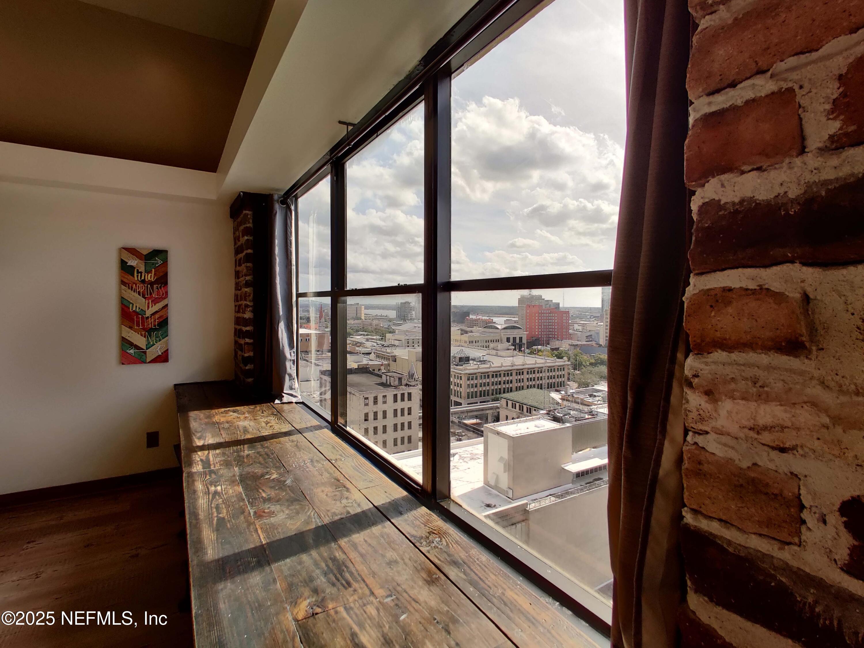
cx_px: 432
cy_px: 324
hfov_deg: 106.2
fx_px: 324
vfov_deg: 89.9
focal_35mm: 13
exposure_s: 1/350
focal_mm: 2.25
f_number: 2.2
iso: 100
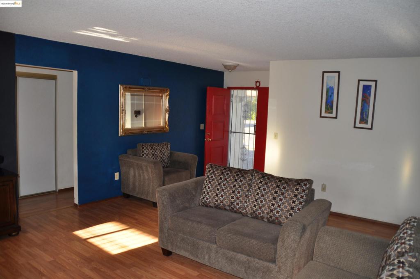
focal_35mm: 27
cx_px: 210
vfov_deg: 47.8
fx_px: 315
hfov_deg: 67.4
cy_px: 140
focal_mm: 18
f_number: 3.5
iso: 200
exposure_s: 1/60
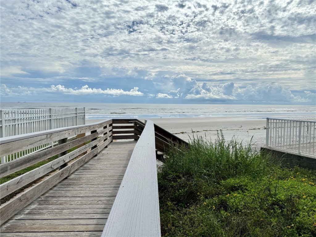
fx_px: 219
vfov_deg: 56.8
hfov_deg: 71.6
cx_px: 158
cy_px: 118
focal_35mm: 24
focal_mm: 6.76
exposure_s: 1/14286
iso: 64
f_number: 1.78
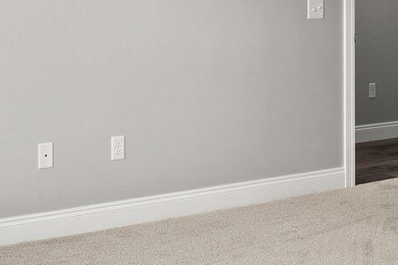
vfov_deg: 18.6
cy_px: -12
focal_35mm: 71
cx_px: 162
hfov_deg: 28.4
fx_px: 785
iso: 400
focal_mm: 16
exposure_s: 1/8
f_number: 8
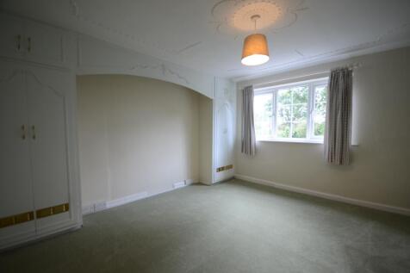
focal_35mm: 15
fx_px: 171
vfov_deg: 77.3
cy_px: 136
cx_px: 205
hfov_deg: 100.4
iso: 100
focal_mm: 10
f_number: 4
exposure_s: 1/20
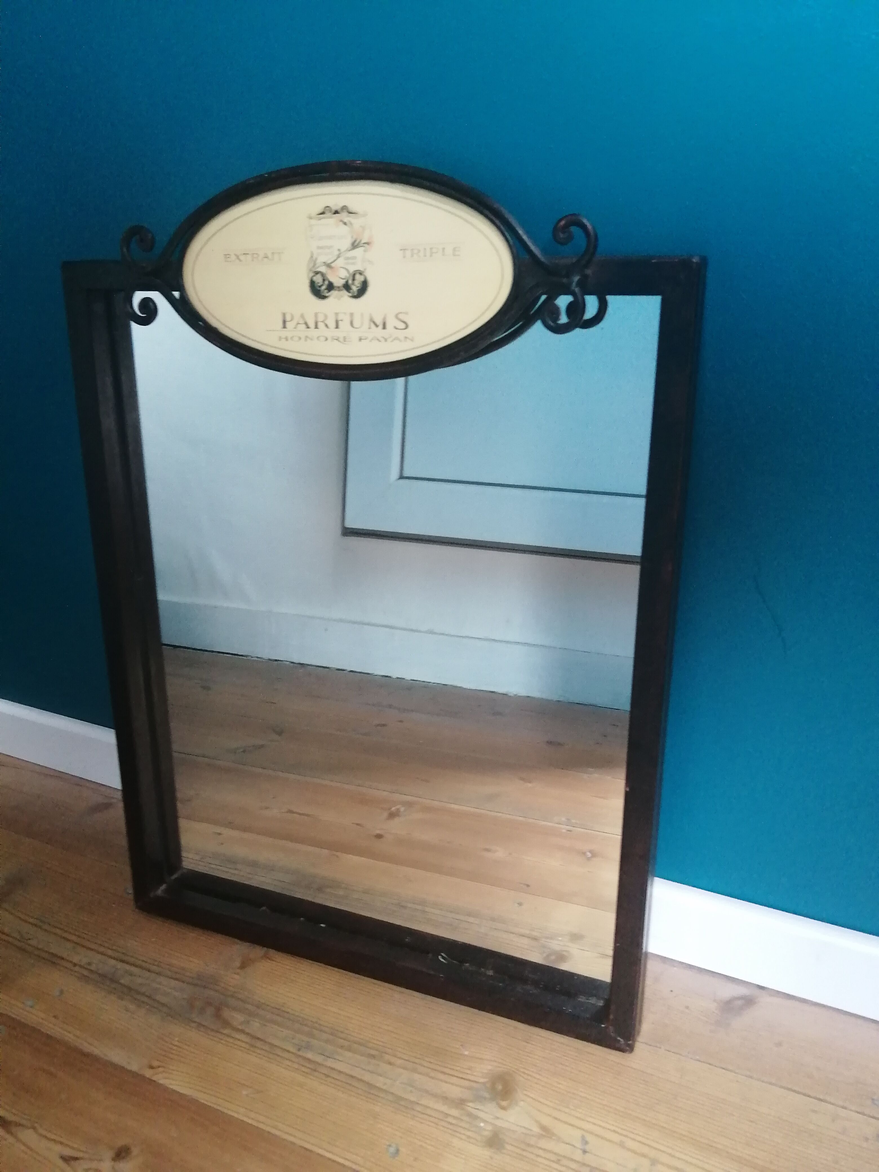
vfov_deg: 67.3
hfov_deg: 53.1
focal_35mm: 26
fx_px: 880
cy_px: 586
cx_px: 440
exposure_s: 1/33.3
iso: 250
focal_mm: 3.46
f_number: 1.8
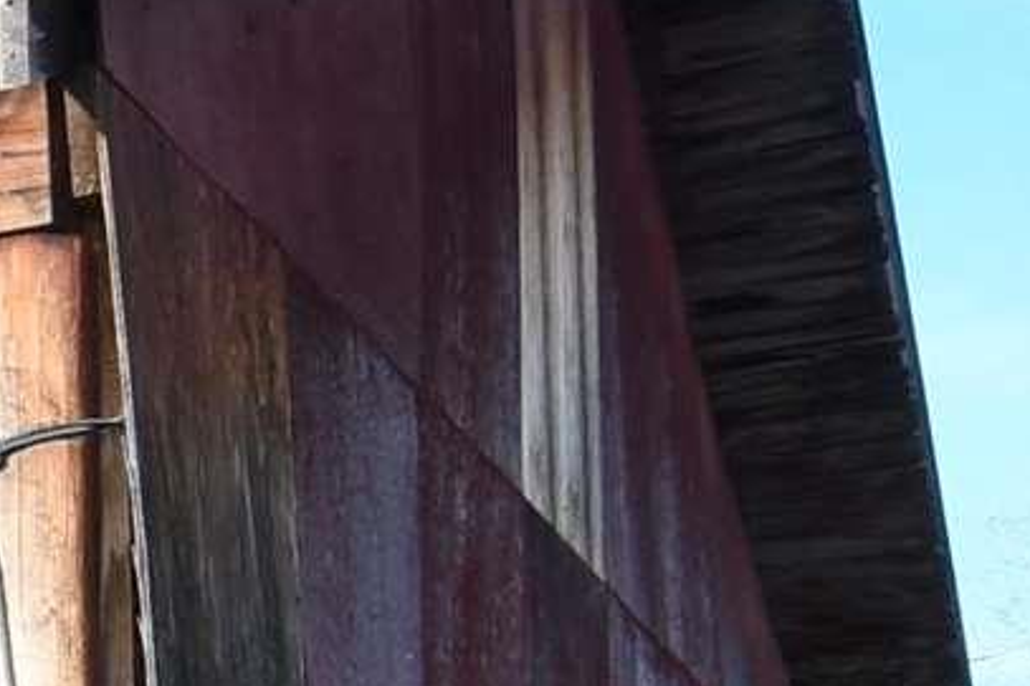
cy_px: 982
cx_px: -2113
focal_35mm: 136
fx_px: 3889
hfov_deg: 10.4
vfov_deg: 9.8
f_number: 14
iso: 200
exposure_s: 1/50
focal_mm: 12
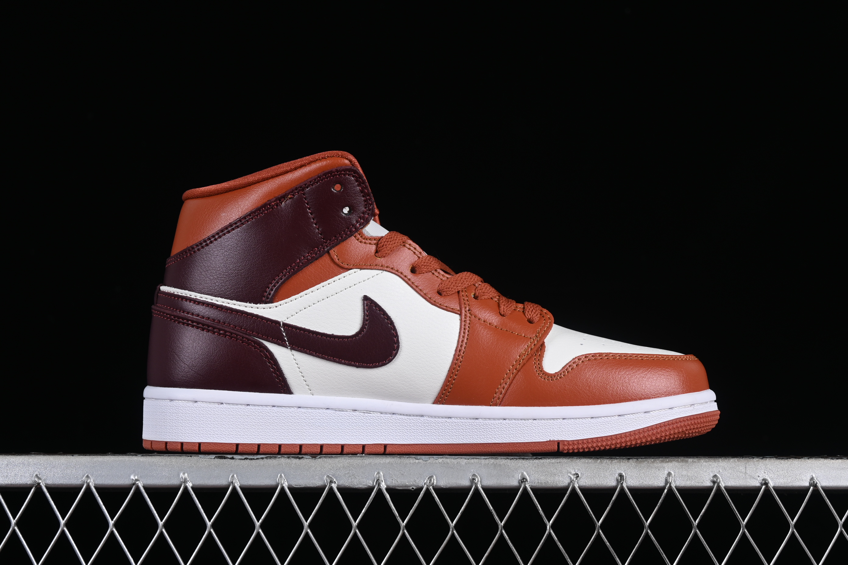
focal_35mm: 75
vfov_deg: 18.2
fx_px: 1767
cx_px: 424
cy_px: 282
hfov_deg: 27.0
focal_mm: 50
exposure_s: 1/80
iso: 160
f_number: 8
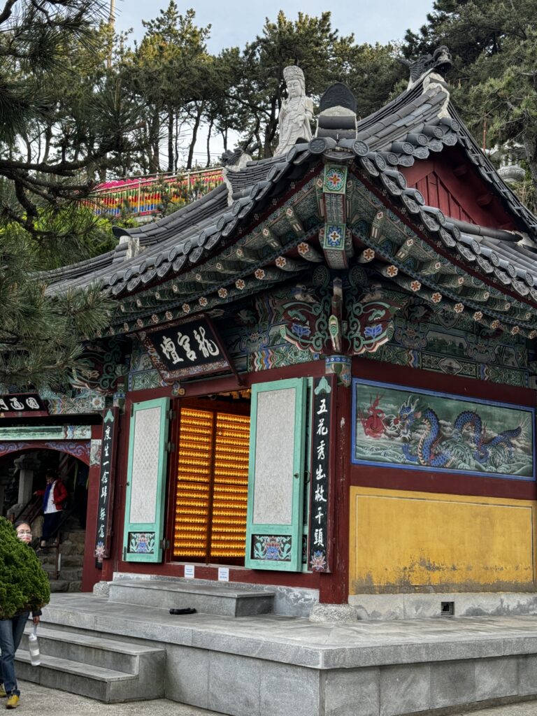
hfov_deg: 30.3
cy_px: 358
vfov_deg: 39.7
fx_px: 993
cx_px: 268
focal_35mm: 48
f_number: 1.78
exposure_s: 1/349
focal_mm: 6.86
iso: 64
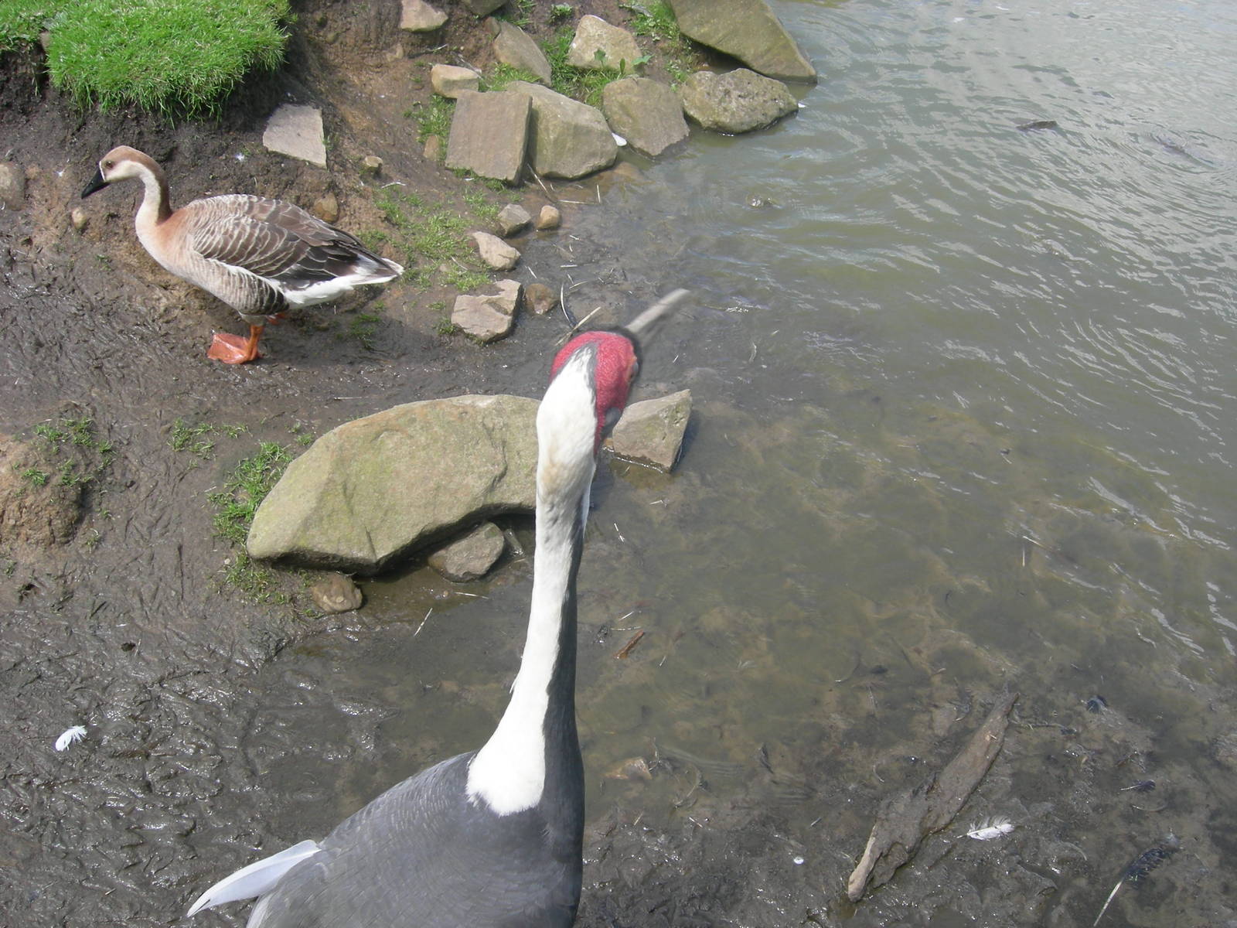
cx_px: 618
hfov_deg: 51.4
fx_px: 1286
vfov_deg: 39.7
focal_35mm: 36
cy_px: 464
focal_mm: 7.5
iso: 64
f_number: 5.4
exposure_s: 1/160
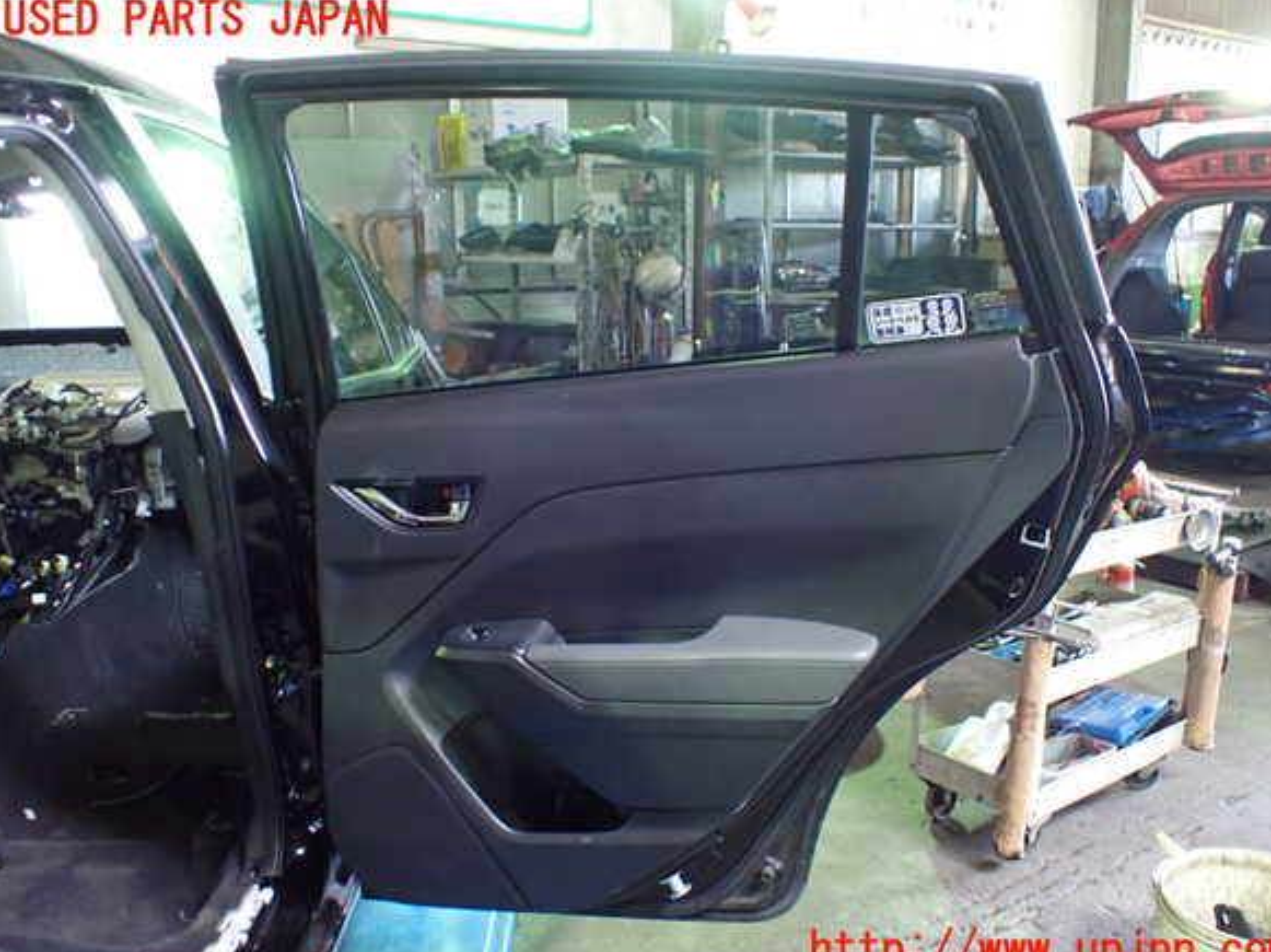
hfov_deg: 58.4
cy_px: 486
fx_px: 1138
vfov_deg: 45.4
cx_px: 648
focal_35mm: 31
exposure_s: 1/30
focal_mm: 5.4
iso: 800
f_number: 2.3
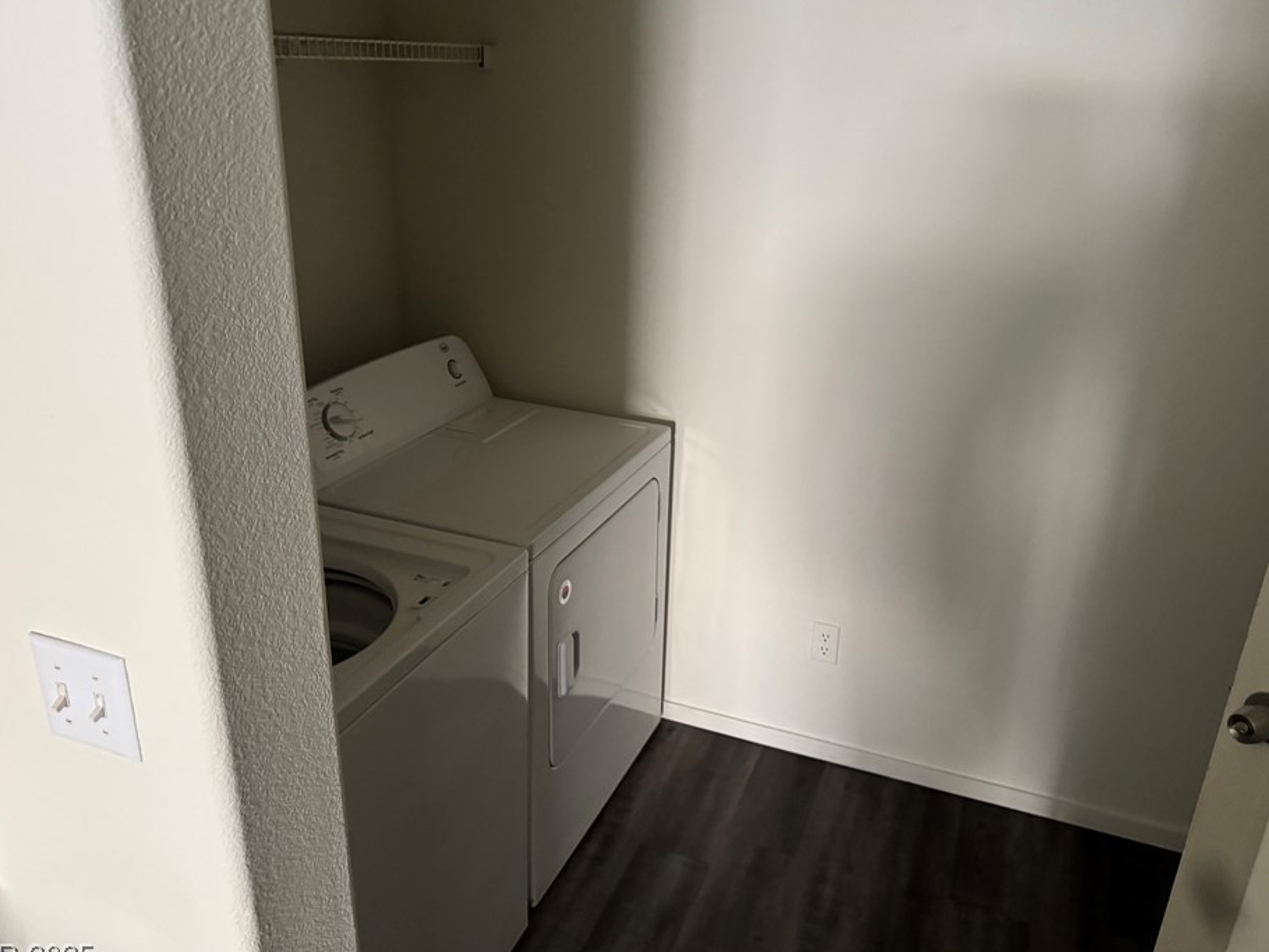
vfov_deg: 51.4
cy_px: 452
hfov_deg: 65.3
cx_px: 667
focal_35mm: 27
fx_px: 990
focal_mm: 6.76
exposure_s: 1/60
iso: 800
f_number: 1.78
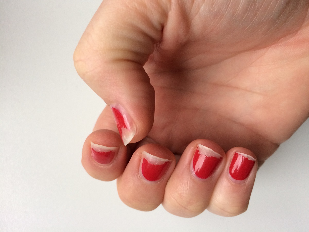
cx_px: 154
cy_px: 116
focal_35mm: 29
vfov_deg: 48.2
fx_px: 259
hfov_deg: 61.7
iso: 80
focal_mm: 4.15
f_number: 2.2
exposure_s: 1/33
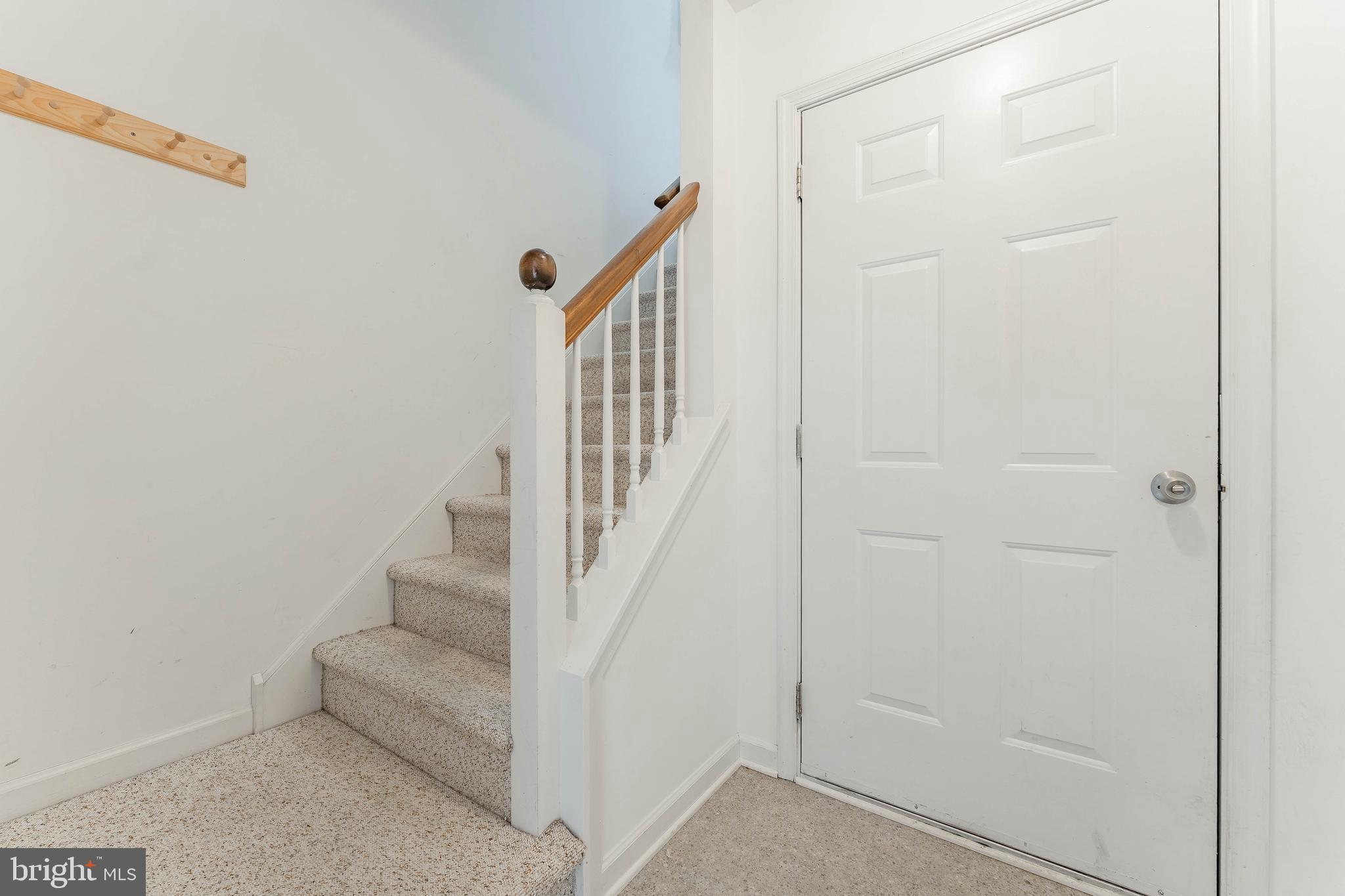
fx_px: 523
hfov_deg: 104.3
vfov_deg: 81.2
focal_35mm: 14
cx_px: 672
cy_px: 448
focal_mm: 14
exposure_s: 1/125
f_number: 7.1
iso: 320
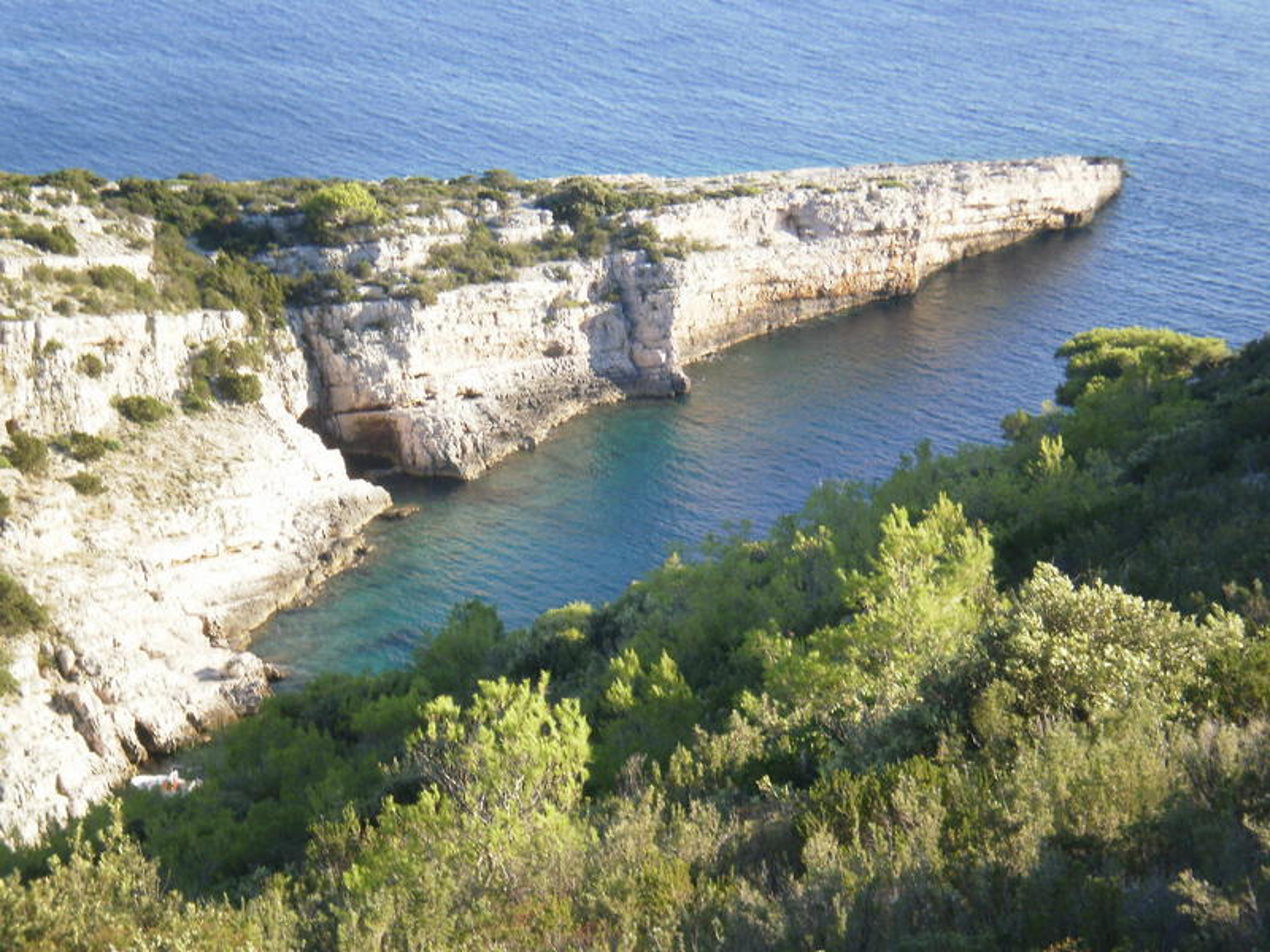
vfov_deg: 14.2
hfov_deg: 18.9
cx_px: 635
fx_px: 3816
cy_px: 476
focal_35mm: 104
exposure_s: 1/100
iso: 100
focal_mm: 17.3
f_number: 5.7
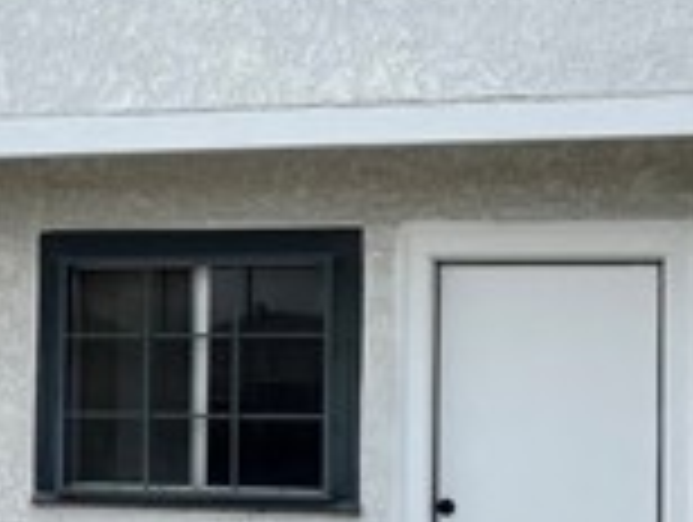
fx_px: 2326
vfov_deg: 12.8
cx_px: -261
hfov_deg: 15.9
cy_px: 364
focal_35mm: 116
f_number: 1.8
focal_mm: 3.99
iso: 32
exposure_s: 1/2315
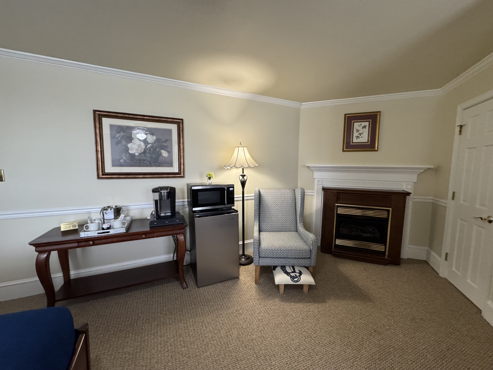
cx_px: 246
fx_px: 199
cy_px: 185
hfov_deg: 102.1
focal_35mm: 14
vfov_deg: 85.7
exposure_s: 1/60
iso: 320
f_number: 2.2
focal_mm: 2.22
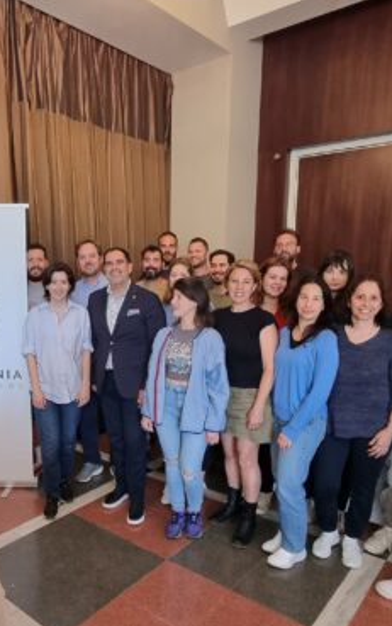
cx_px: 117
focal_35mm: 26
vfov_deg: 70.2
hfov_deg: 46.5
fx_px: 444
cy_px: 348
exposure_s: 1/33
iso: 500
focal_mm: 2.2
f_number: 2.2
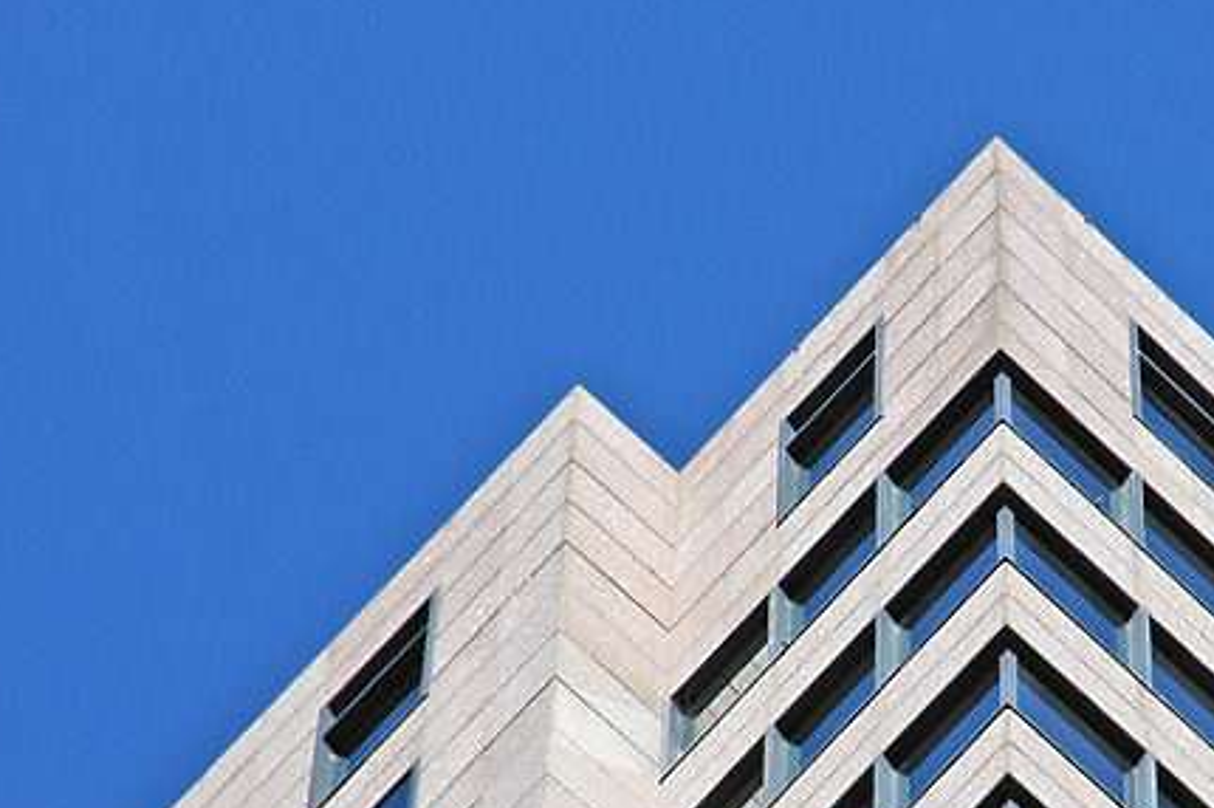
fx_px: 15871
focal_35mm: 471
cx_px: 999
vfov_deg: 2.9
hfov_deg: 4.4
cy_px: 831
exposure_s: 1/1000
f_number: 8
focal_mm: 150
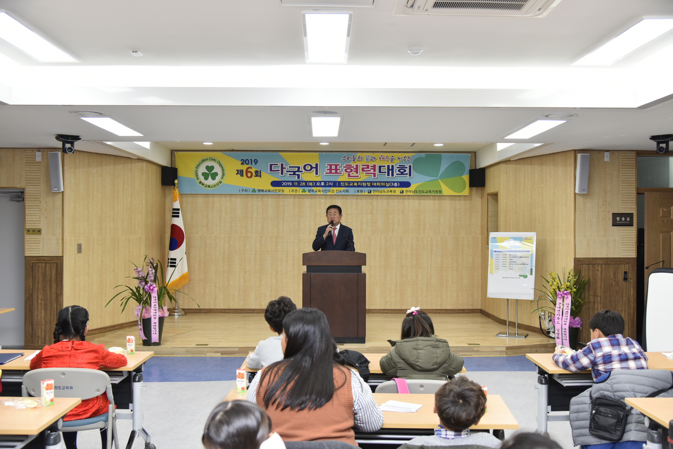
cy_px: 224
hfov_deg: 54.4
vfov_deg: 37.9
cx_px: 336
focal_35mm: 35
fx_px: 654
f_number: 4.5
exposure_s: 1/125
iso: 800
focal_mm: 35
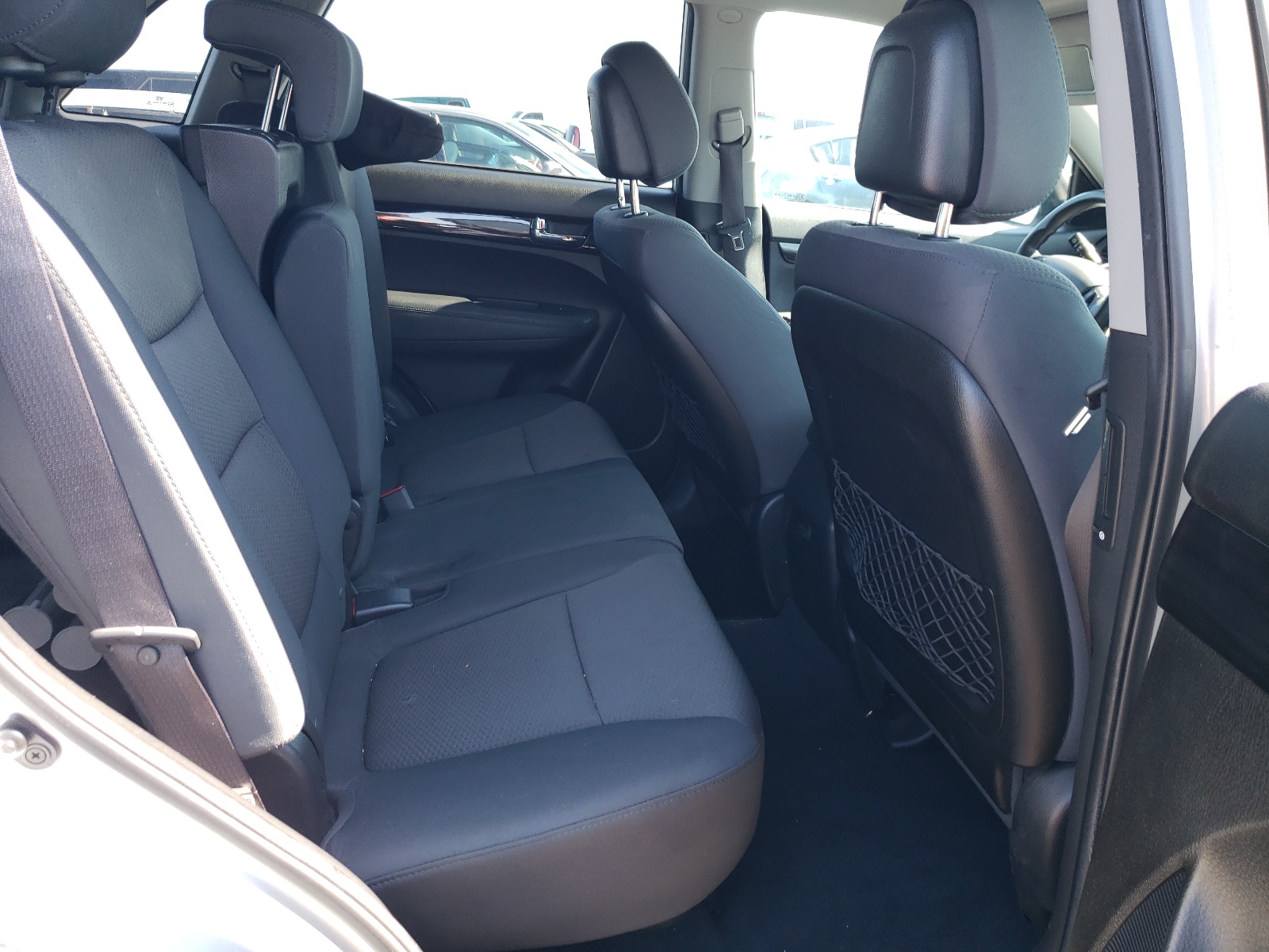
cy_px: 476
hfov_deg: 67.3
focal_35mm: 26
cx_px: 634
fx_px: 953
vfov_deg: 53.1
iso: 51
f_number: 1.5
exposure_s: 1/100
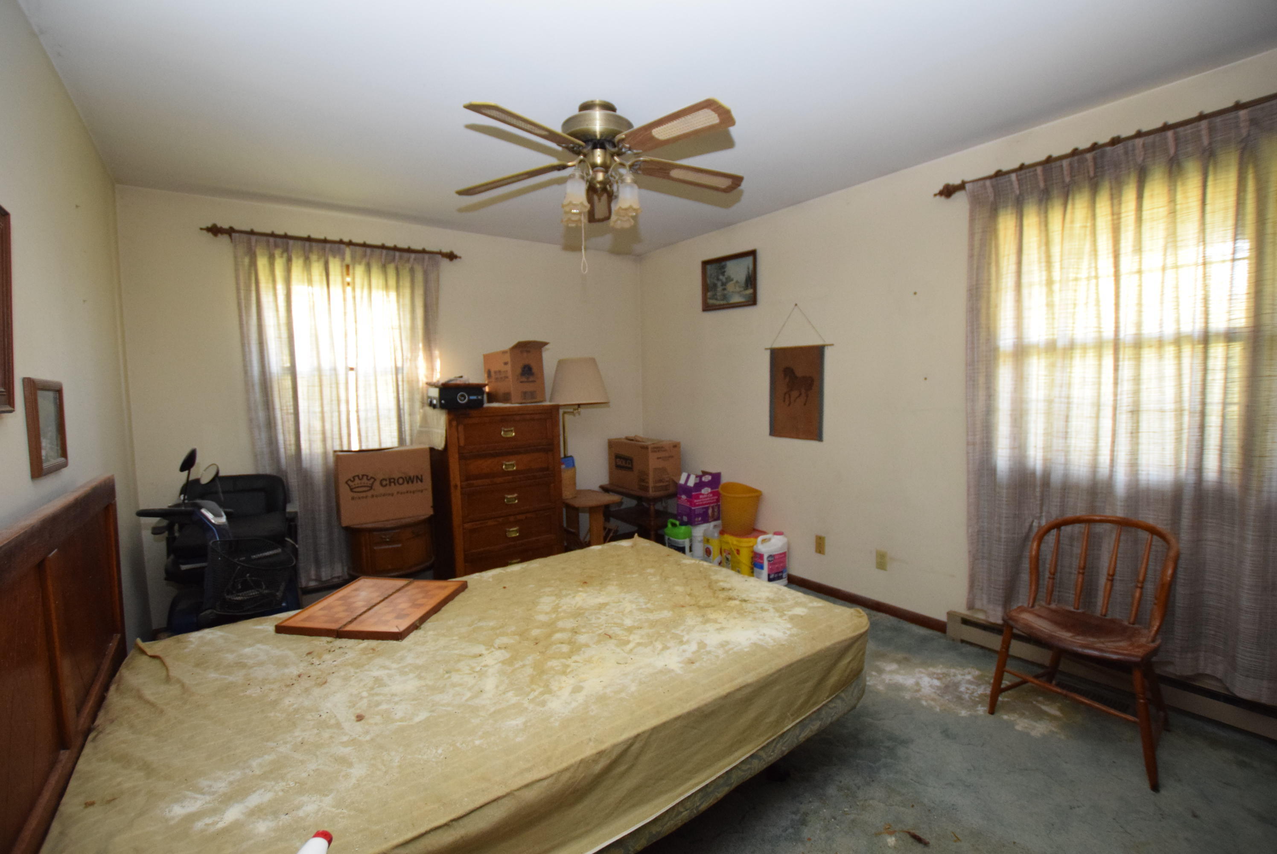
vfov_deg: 77.4
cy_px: 427
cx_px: 638
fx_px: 532
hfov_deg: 100.3
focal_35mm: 15
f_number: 3.5
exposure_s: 1/60
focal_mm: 10
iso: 2500
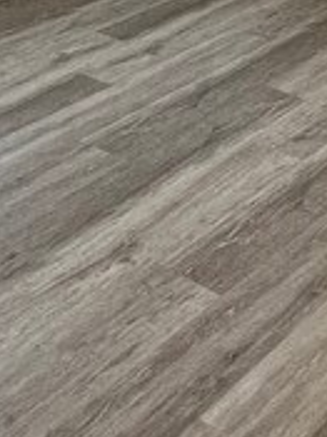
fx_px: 958
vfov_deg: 24.0
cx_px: 152
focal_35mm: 76
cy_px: -42
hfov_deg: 19.4
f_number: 1.8
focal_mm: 1.57
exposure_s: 1/120
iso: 80
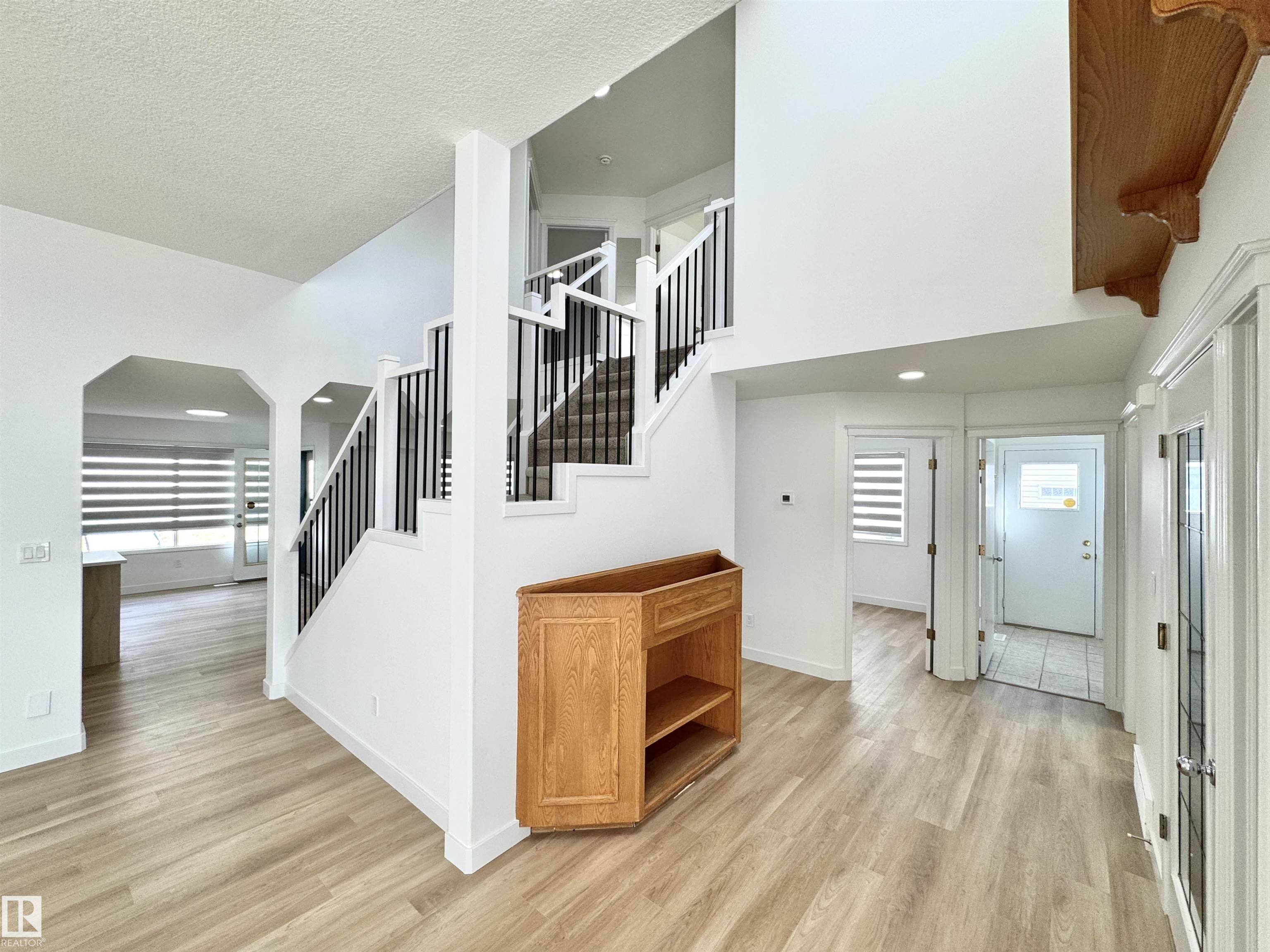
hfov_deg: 102.1
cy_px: 476
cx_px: 635
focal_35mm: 14
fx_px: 514
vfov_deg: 85.7
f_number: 2.2
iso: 64
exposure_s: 1/120
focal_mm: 2.22
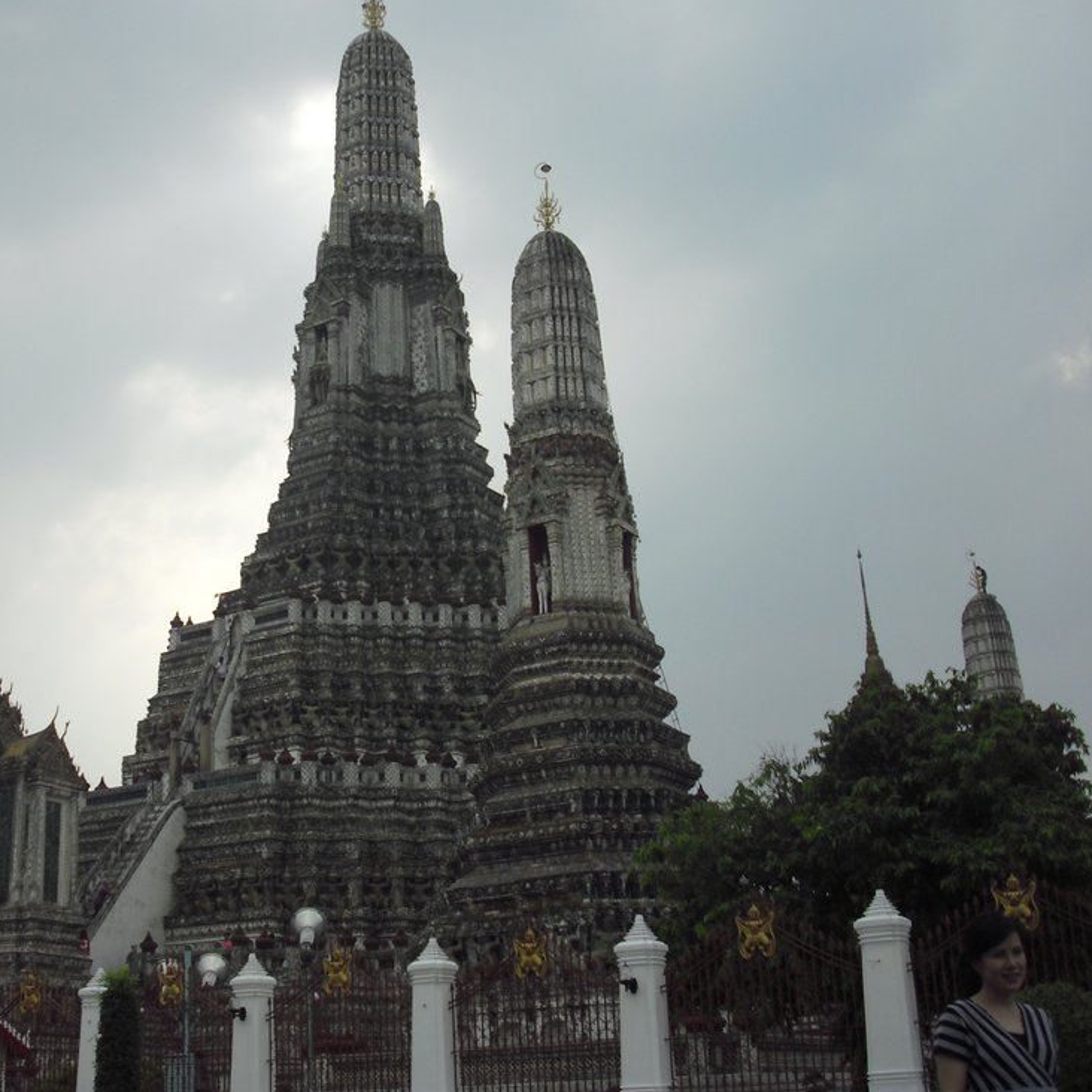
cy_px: 521
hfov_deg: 35.8
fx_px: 1677
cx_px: 379
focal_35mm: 47
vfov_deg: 36.1
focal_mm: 6.2
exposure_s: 1/200
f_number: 8
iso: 100
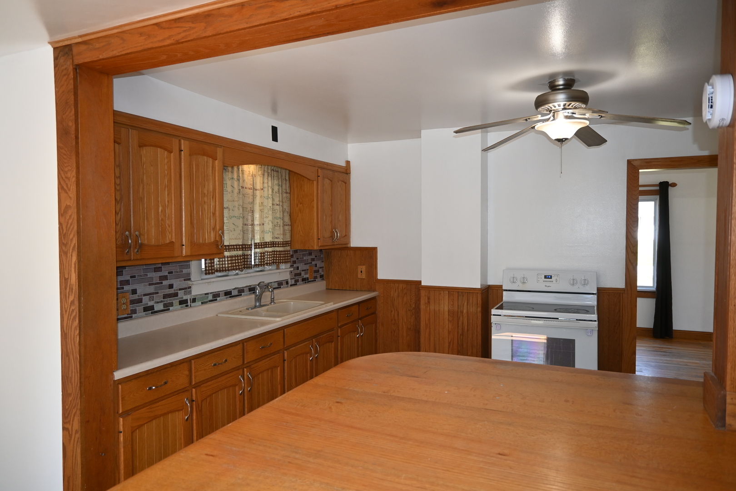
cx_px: 368
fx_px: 491
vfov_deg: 53.1
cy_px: 246
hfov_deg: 73.7
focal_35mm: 24
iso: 360
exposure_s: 1/125
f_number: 3.5
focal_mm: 16
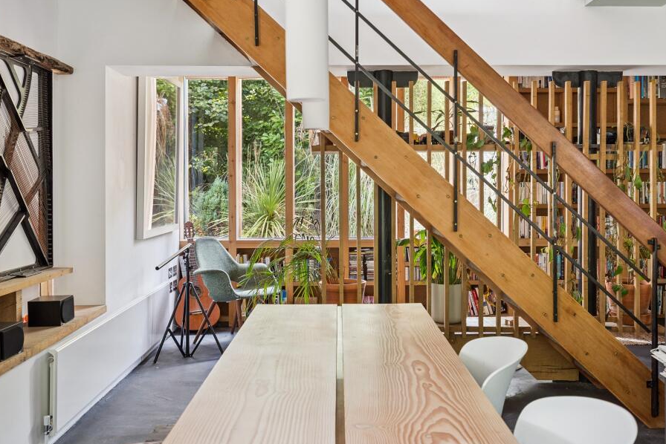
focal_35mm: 40
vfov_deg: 33.4
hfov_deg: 48.4
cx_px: 350
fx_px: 740
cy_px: 203
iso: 320
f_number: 5.6
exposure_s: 1/5
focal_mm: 35
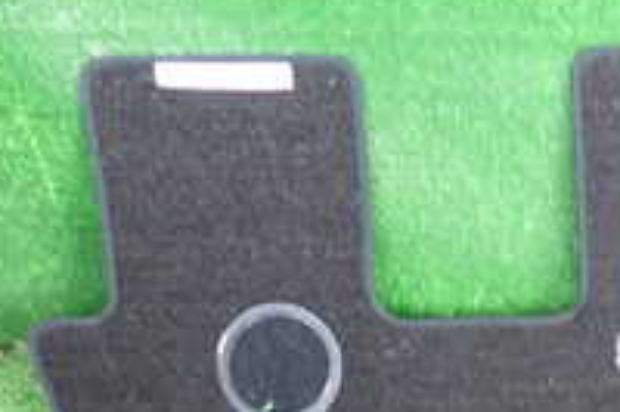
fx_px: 1342
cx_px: 660
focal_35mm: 78
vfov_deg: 16.1
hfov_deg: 24.5
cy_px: 604
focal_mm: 4.5
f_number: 2
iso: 250
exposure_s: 1/30
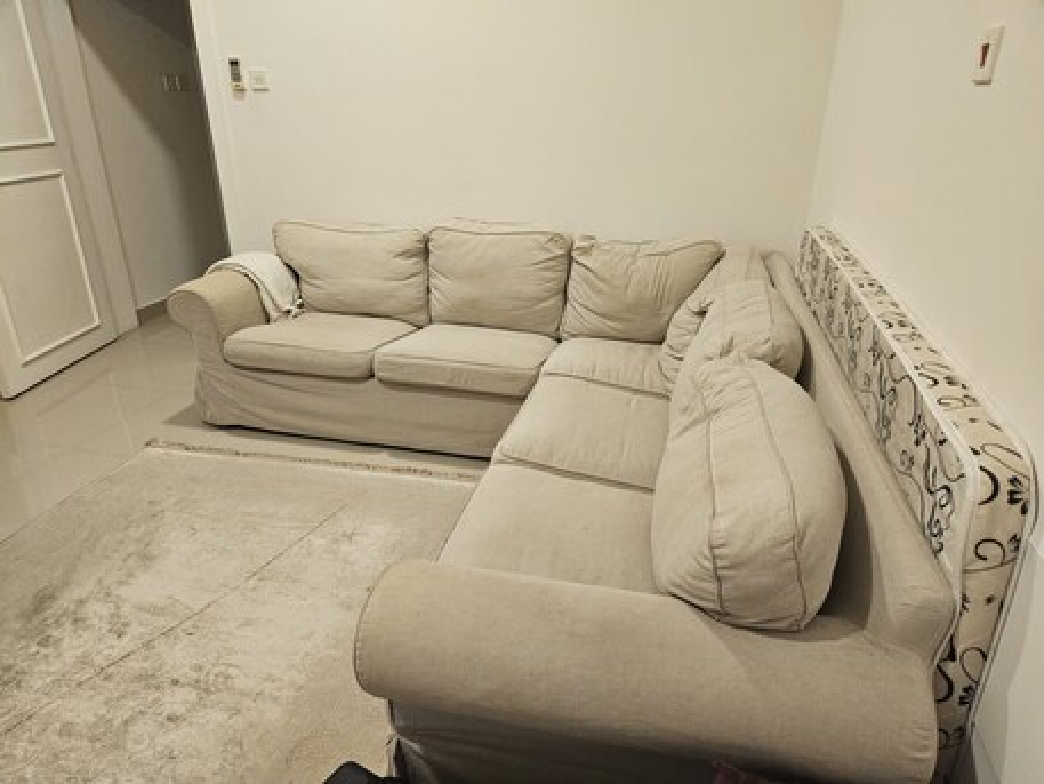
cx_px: 522
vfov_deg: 58.9
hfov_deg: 73.9
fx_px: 694
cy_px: 392
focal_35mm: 23
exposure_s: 1/120
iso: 800
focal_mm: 5.4
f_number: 1.8
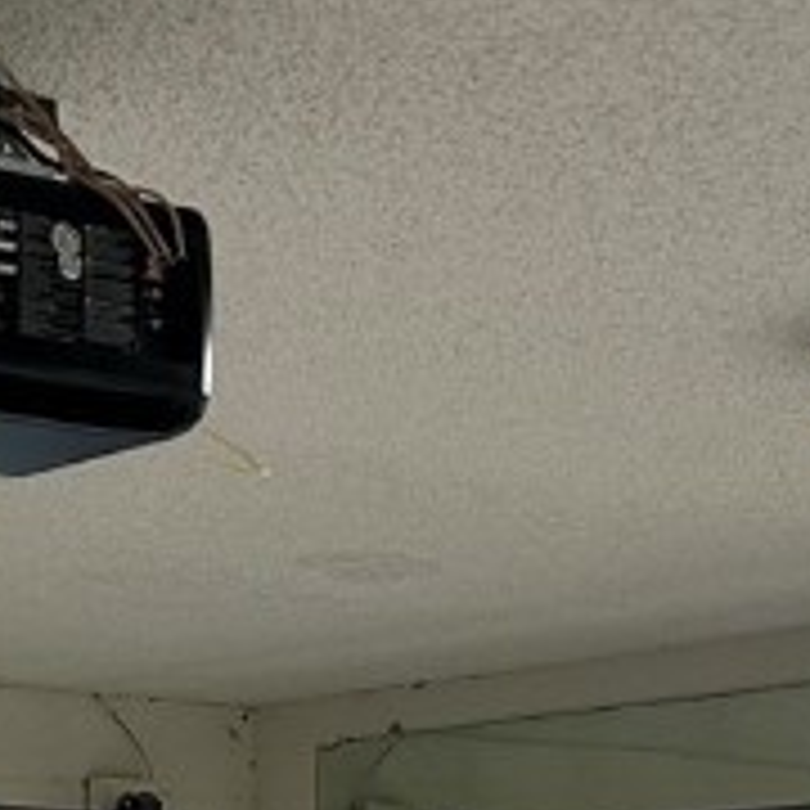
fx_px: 3468
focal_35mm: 131
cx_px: 9
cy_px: 837
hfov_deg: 13.2
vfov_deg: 13.1
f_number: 1.5
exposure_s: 1/60
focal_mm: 5.7
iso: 160
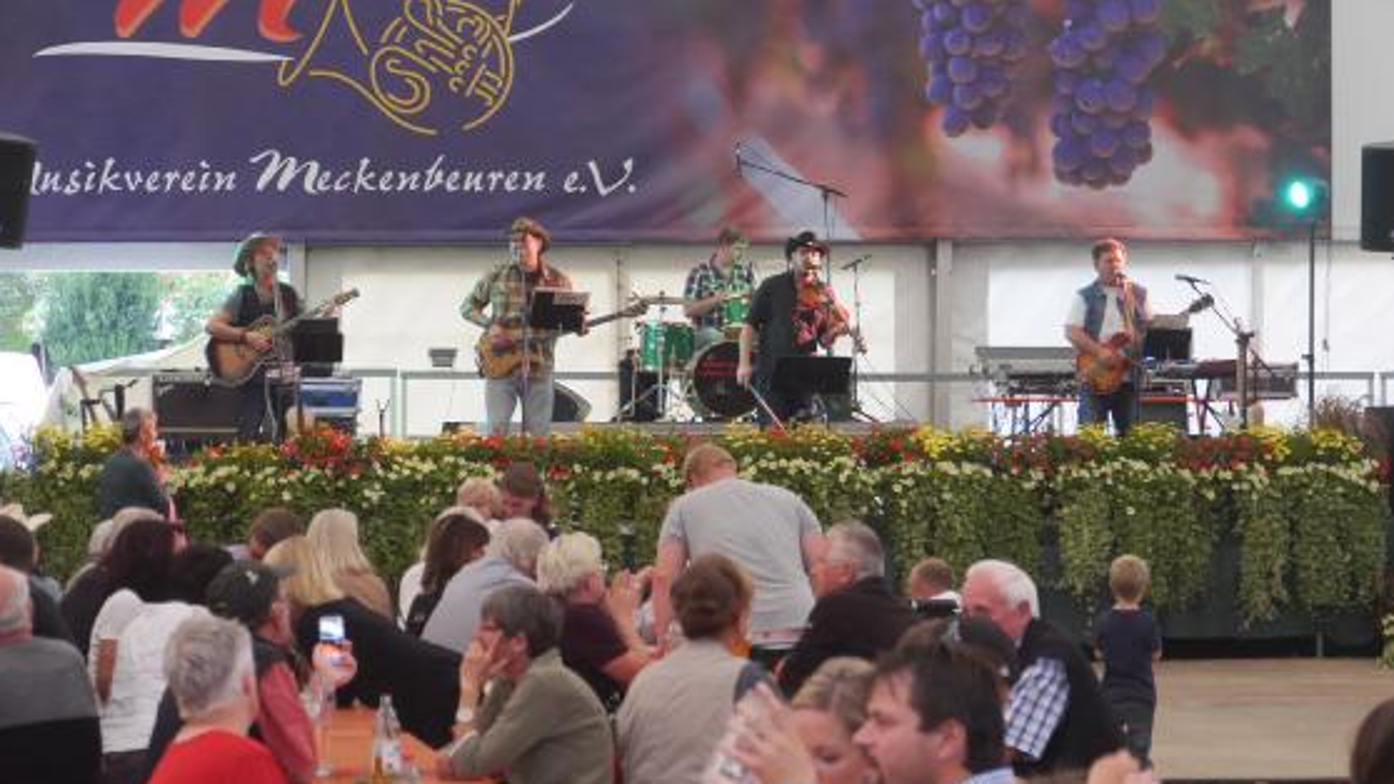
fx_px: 5027
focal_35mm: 136
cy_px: 360
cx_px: 662
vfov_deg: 8.9
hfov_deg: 15.8
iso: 3200
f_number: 5.6
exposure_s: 1/60
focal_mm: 58
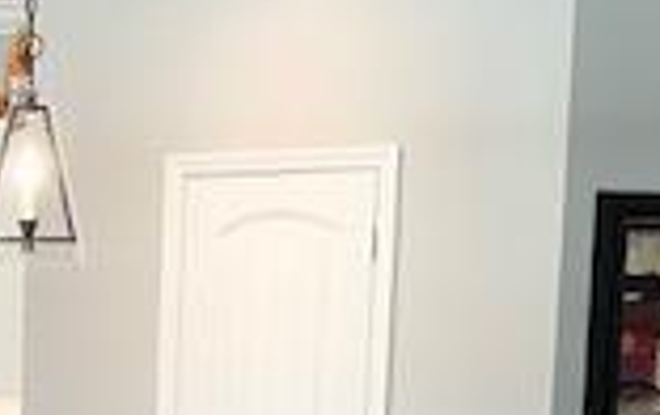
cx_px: -195
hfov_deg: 17.3
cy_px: 646
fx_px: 2035
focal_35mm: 113
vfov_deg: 11.1
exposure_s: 1/60
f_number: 1.8
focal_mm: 4.25
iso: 80
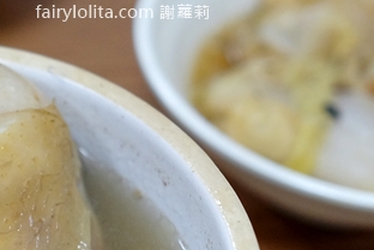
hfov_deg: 19.0
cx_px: -84
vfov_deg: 13.4
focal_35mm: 101
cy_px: 249
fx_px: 1049
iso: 1000
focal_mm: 23
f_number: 2.5
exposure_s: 1/240
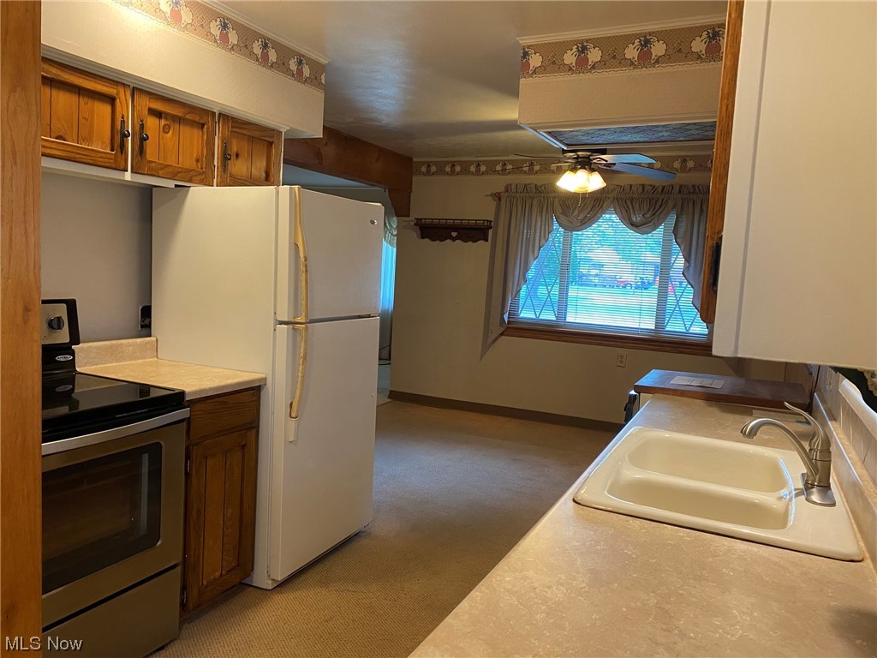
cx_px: 438
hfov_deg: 67.3
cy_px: 329
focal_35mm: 26
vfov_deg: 53.1
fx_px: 659
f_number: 1.8
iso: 250
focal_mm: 4.25
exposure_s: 1/60
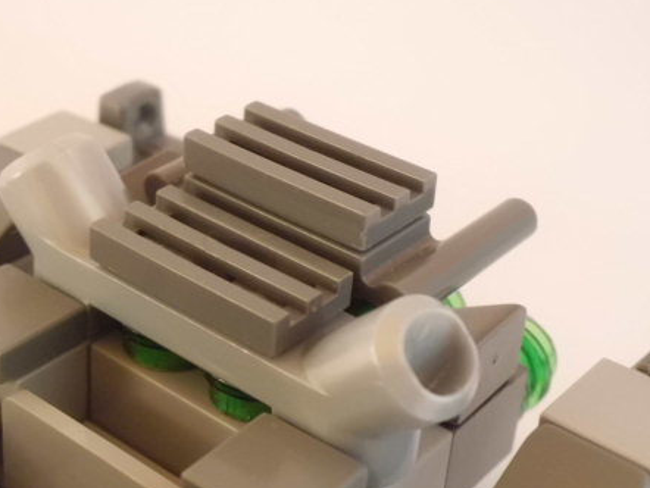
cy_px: 273
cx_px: 250
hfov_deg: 28.5
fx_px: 1278
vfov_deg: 21.6
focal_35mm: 68
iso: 400
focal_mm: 8.3
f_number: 3.4
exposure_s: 1/25
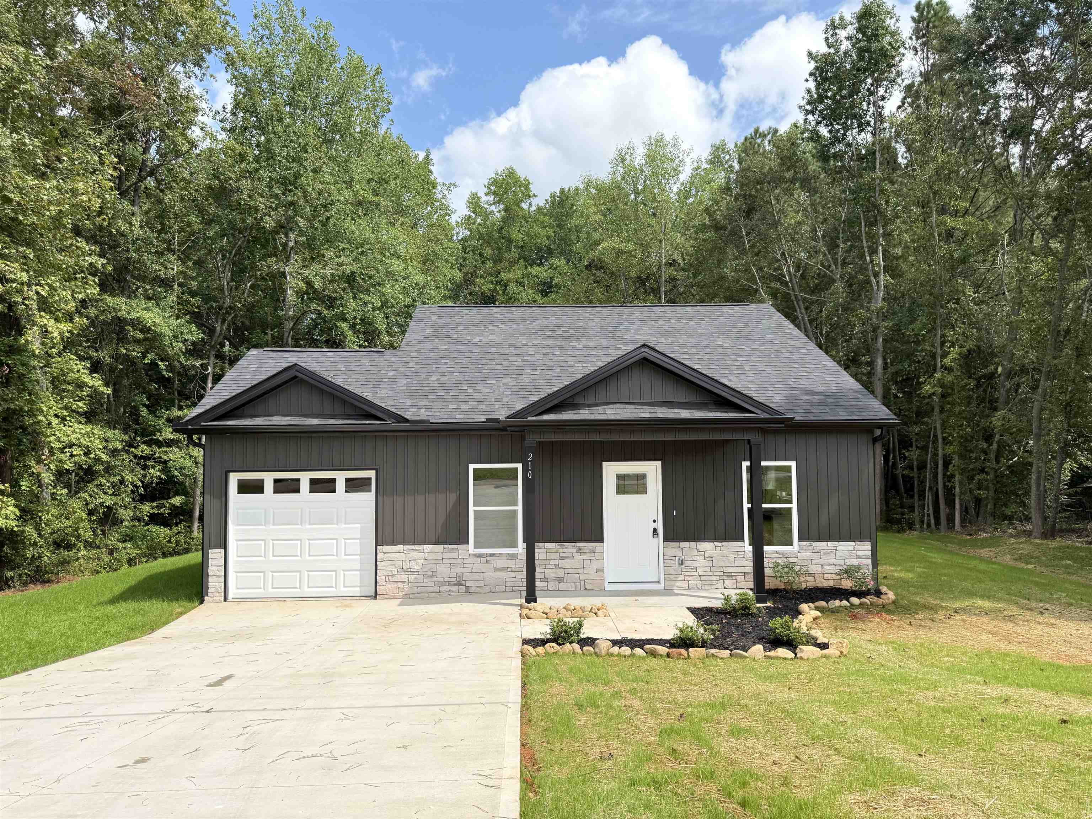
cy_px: 410
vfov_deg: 56.8
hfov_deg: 71.6
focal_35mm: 24
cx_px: 546
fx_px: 757
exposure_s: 1/2907
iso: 80
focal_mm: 6.76
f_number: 1.78
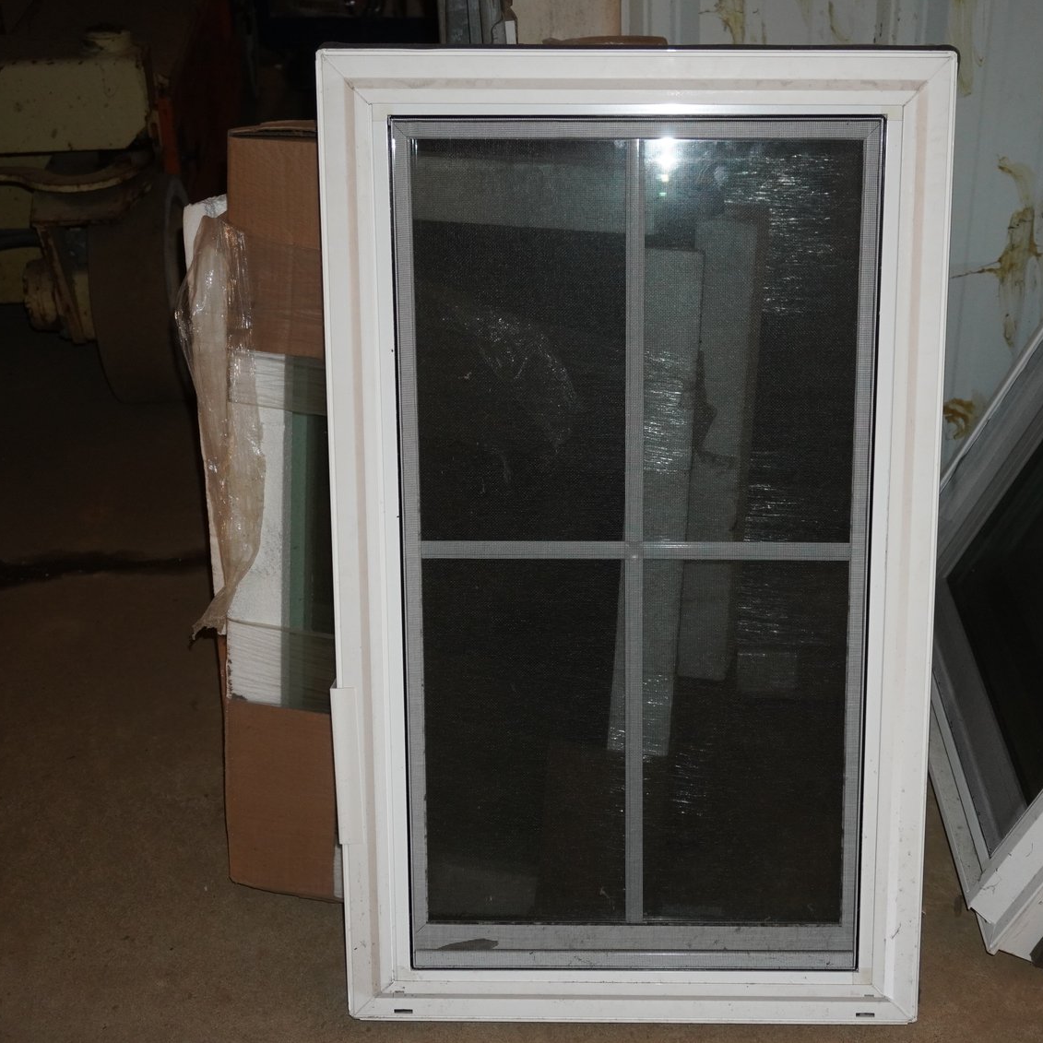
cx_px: 640
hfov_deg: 36.6
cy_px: 521
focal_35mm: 46
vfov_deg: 36.8
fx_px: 1568
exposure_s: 1/100
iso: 1250
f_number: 4.5
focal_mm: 24
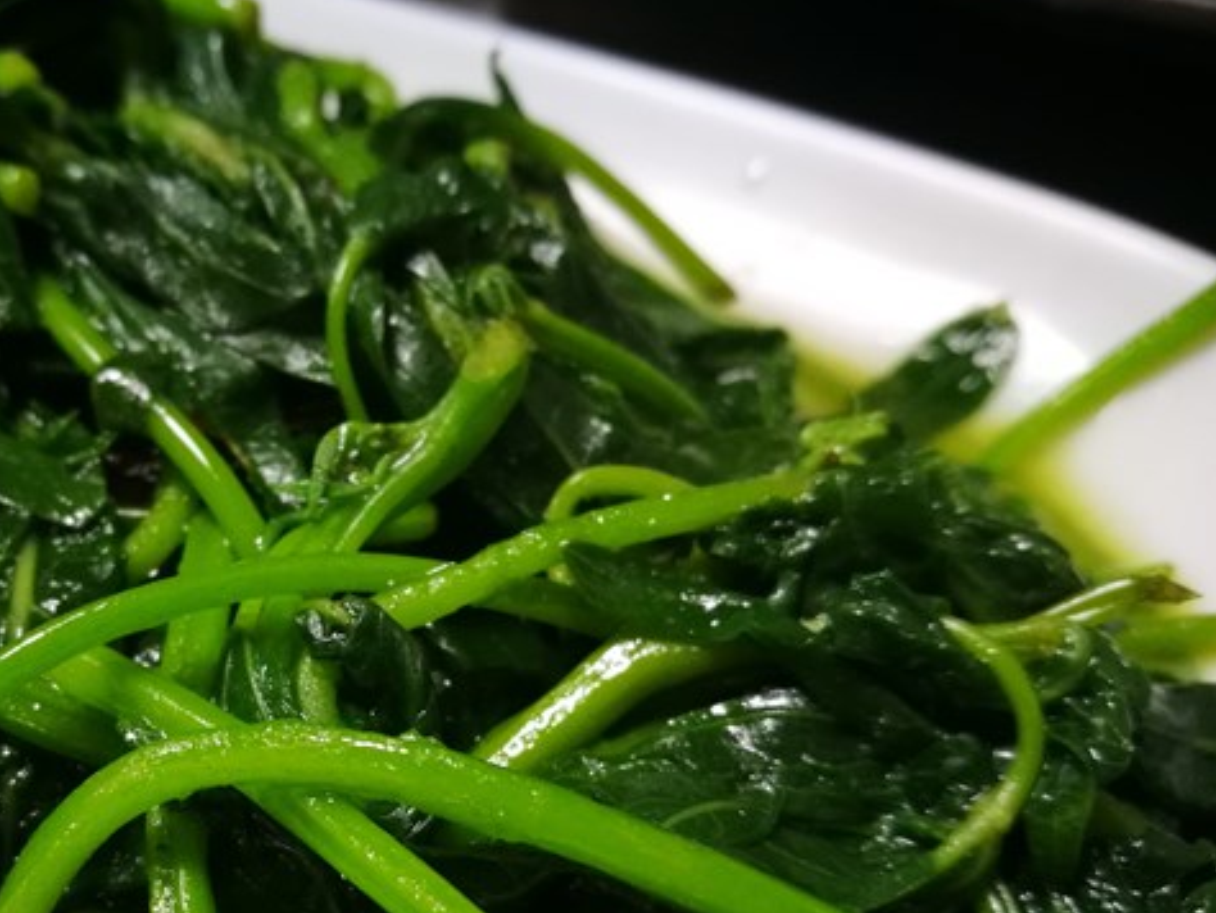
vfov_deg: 34.6
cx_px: 364
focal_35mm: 41
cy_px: 664
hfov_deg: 44.8
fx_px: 1441
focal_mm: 4.5
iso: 320
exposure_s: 1/30
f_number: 4
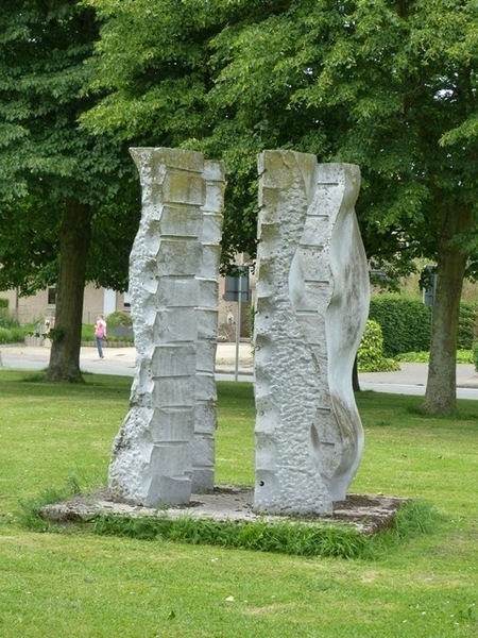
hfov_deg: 15.9
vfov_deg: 21.1
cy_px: 319
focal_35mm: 93
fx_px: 1712
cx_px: 239
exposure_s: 1/200
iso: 125
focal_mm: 16.8
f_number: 4
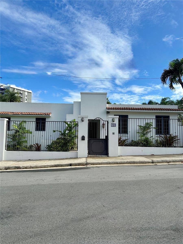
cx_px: 92
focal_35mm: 24
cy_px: 122
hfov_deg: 56.8
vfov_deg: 71.6
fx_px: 169
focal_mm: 6.86
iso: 80
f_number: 1.78
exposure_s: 1/5525
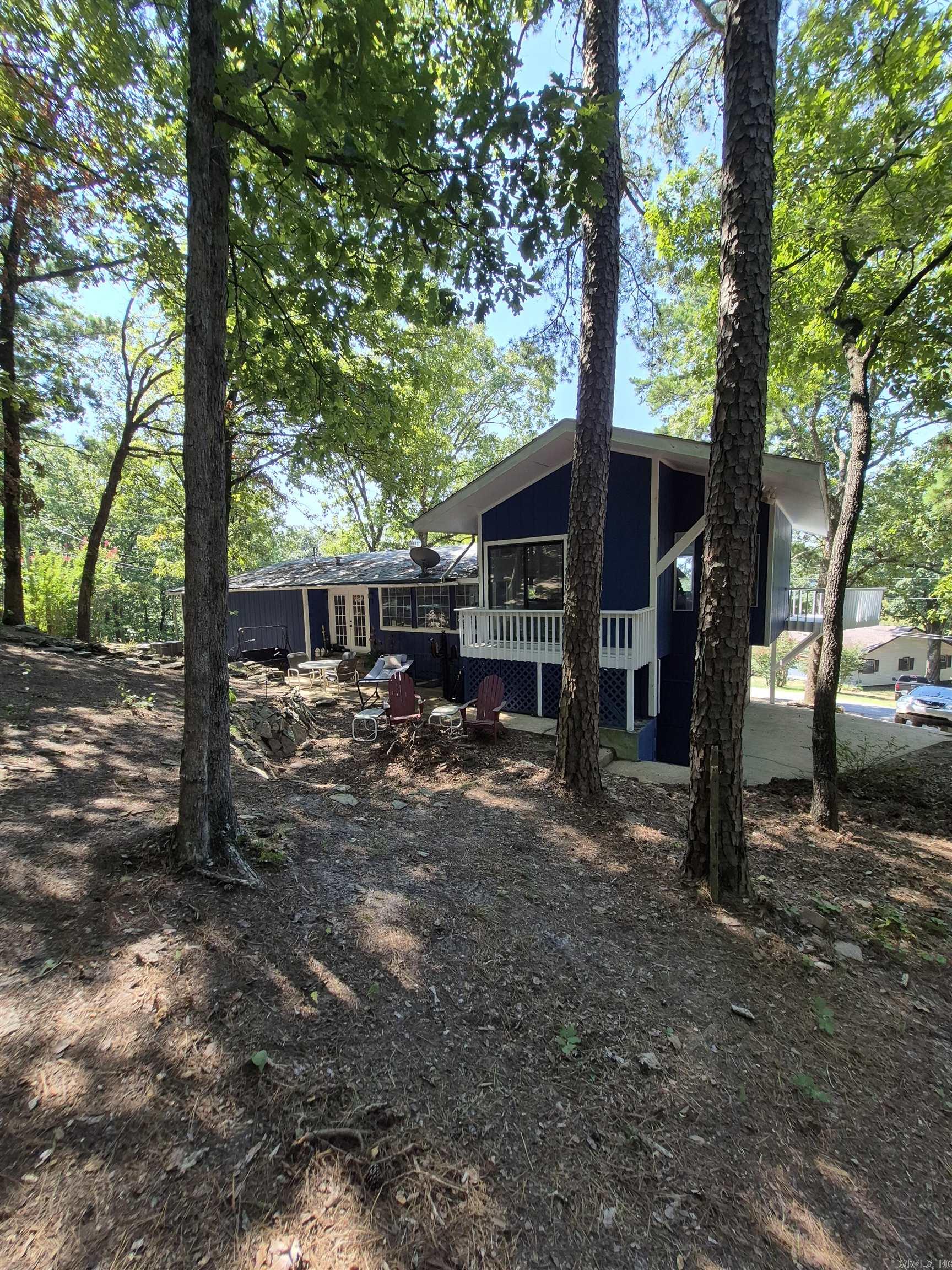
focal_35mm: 13
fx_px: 477
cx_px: 476
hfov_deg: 89.9
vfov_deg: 106.2
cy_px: 635
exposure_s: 1/265
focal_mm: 1.74
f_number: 2.2
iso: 50
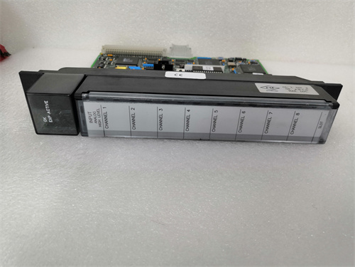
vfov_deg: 51.4
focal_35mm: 27
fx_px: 277
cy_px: 134
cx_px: 178
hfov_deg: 65.3
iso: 160
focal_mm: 3.95
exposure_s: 1/33.3
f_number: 1.8
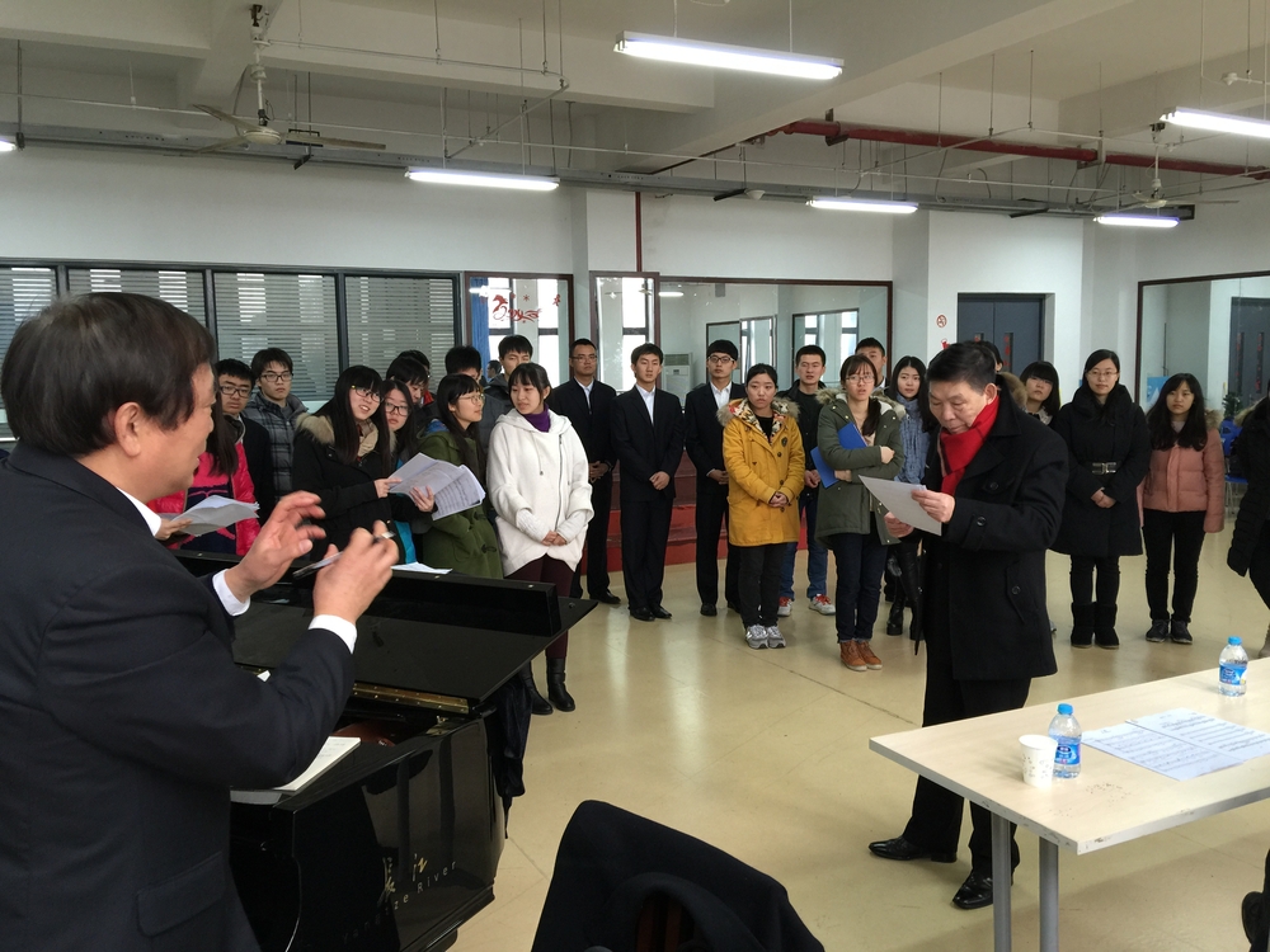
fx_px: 1064
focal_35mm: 29
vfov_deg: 48.2
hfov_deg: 61.7
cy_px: 476
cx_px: 635
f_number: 2.2
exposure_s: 1/15
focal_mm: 4.15
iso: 40
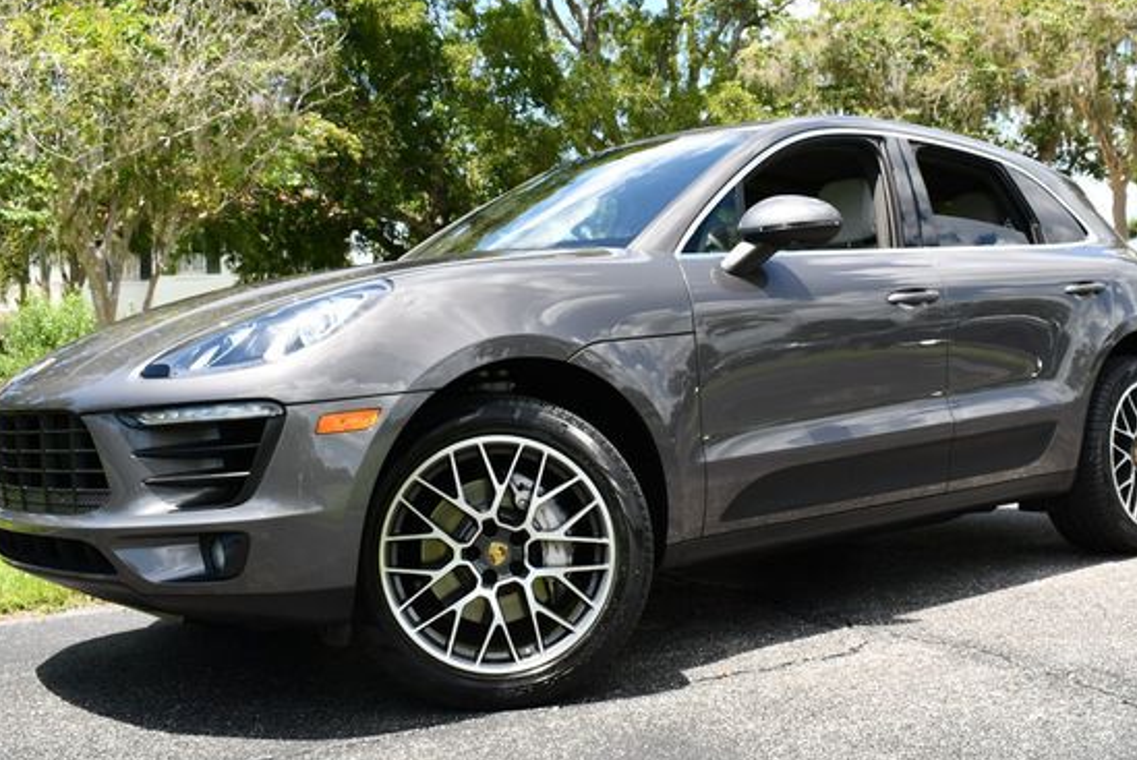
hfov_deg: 46.3
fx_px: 1328
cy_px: 346
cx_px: 609
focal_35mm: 42
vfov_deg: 31.9
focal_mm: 18
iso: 200
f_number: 8
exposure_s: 1/250
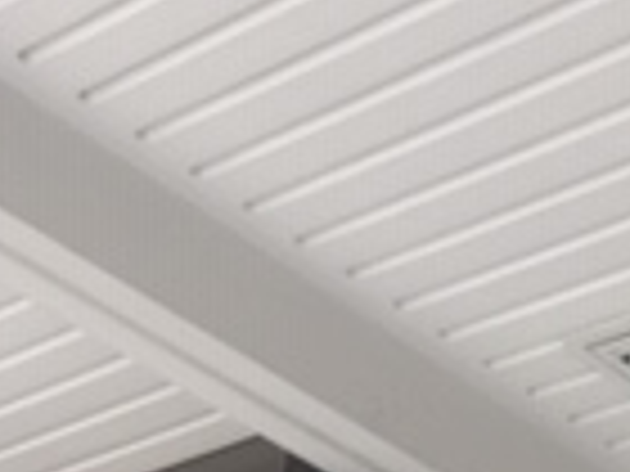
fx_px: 2421
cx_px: 490
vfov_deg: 11.0
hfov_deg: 14.8
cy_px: 494
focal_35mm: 133
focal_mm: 4.15
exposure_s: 1/60
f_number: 2.2
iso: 32
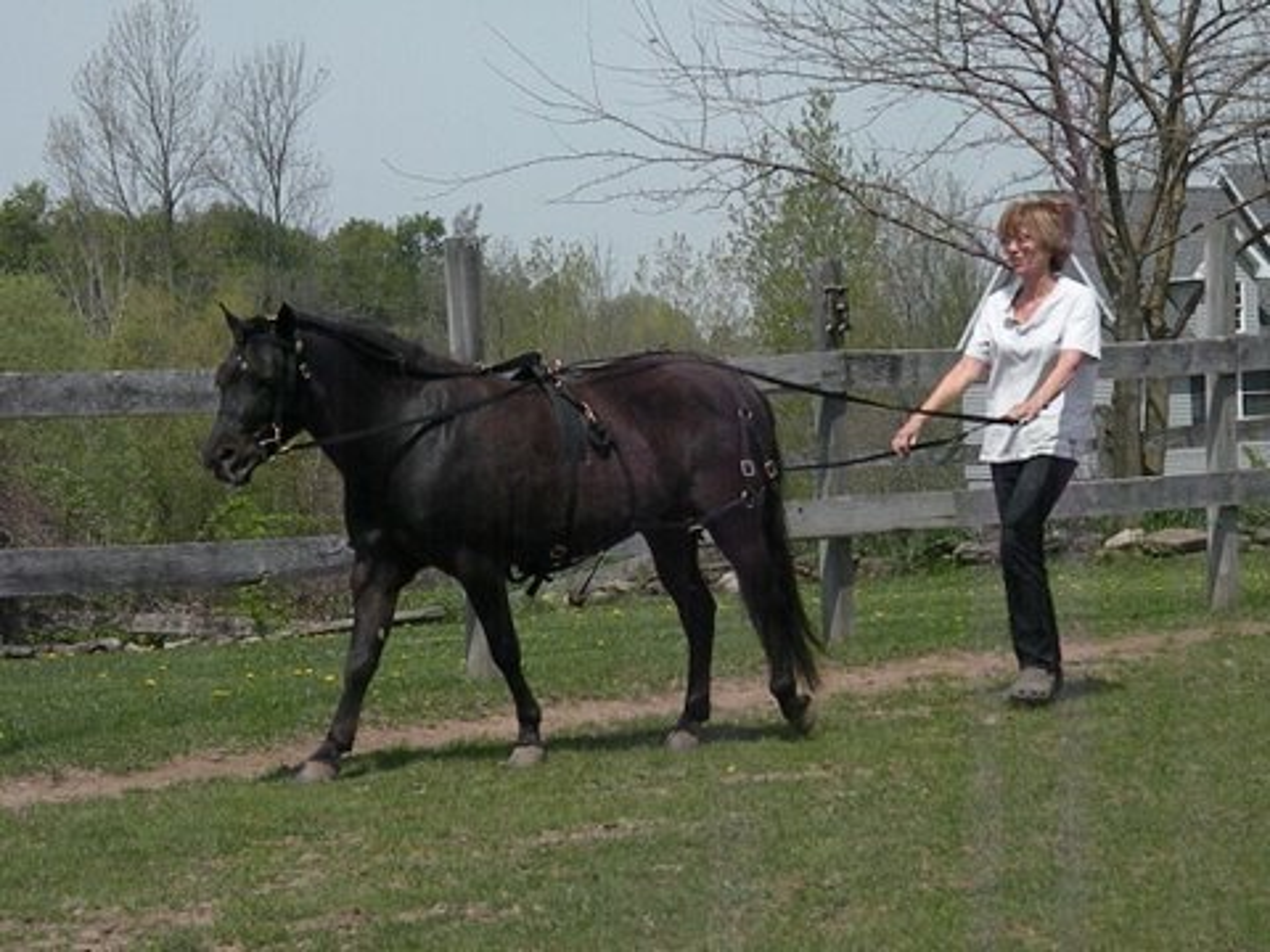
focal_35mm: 154
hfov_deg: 12.8
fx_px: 5650
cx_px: 635
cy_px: 476
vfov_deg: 9.6
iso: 640
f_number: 5.6
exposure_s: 1/4219
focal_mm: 27.4
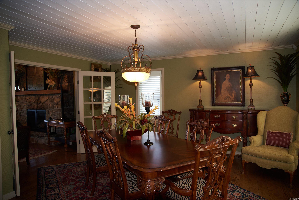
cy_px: 100
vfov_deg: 53.2
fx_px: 199
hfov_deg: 73.7
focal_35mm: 24
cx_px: 150
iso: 400
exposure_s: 1/60
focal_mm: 24
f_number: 4
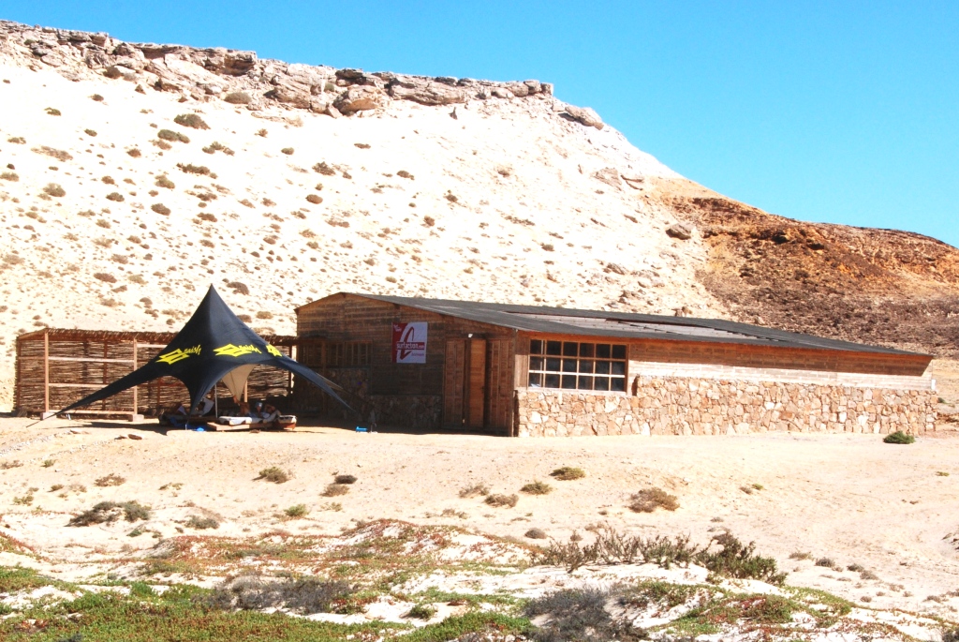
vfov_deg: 23.8
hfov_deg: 35.0
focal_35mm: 57
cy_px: 321
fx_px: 1520
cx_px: 480
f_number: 16
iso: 400
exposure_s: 1/320
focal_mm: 38
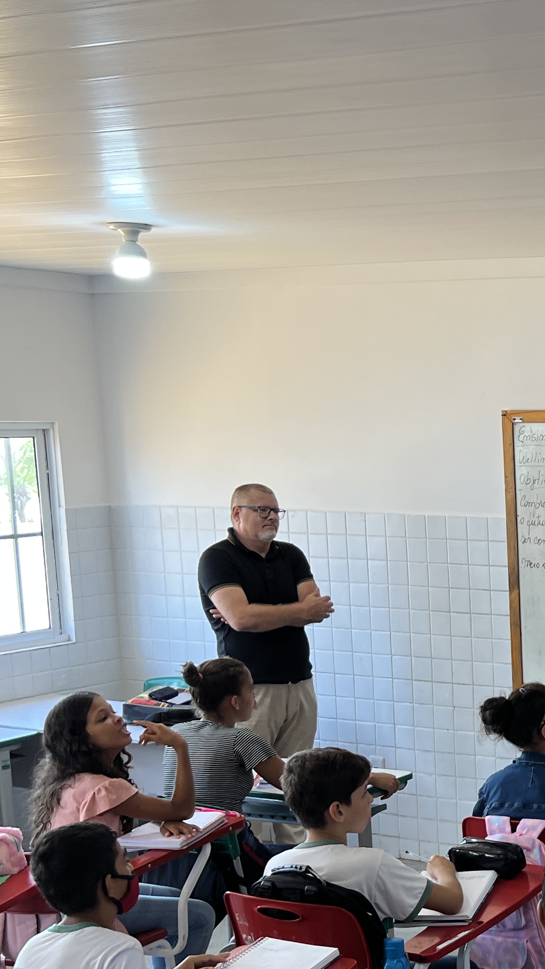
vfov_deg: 34.2
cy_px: 728
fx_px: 1541
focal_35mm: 60
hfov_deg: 18.3
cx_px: 763
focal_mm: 5.7
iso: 32
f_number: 1.5
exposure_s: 1/137
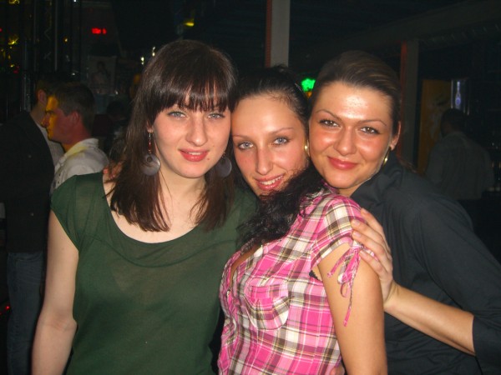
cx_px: 250
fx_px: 550
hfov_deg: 49.0
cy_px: 188
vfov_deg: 37.7
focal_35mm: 38
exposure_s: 1/60
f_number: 2.8
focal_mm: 7.9
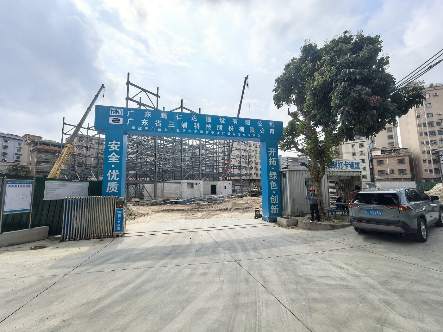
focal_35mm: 14
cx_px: 222
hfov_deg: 102.1
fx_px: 179
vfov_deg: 85.7
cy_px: 166
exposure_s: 1/3922
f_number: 2.2
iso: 50
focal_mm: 1.95
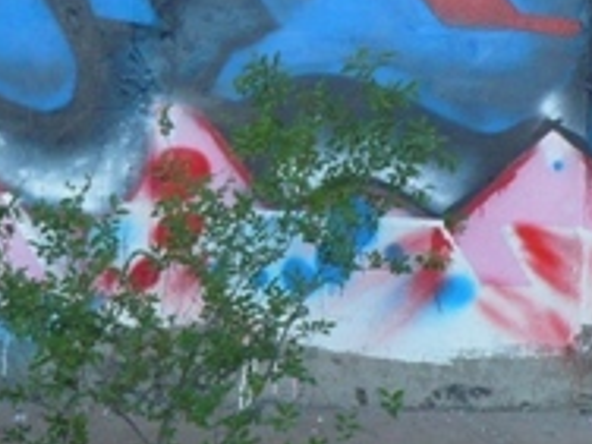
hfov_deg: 15.9
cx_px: 379
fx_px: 2121
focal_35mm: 124
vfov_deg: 11.8
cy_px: -50
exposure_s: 1/160
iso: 100
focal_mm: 5.8
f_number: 2.8
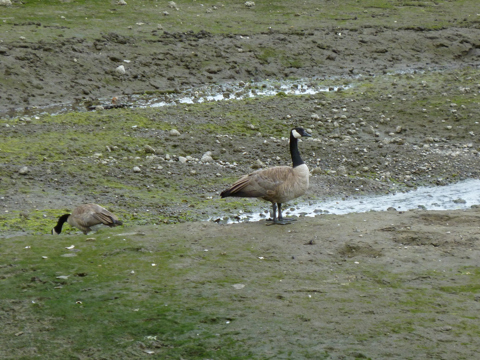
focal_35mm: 250
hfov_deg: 7.9
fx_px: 3467
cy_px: 180
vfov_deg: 5.9
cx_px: 240
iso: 250
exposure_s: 1/125
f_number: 5.9
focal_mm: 36
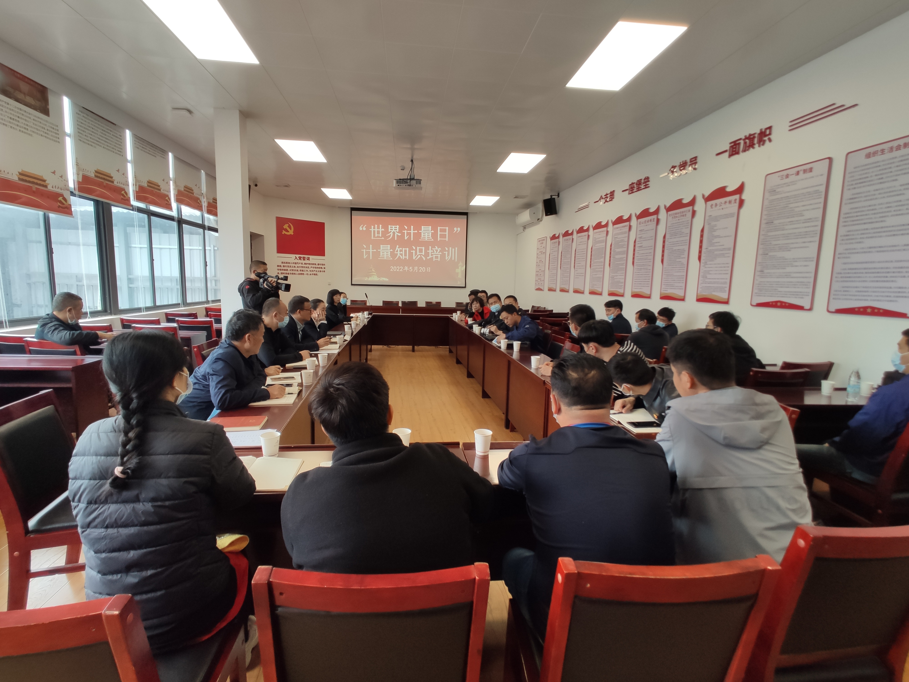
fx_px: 341
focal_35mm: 13
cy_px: 341
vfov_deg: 90.0
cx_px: 454
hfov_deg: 106.2
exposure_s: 1/100
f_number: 2.2
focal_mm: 2.25
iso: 191
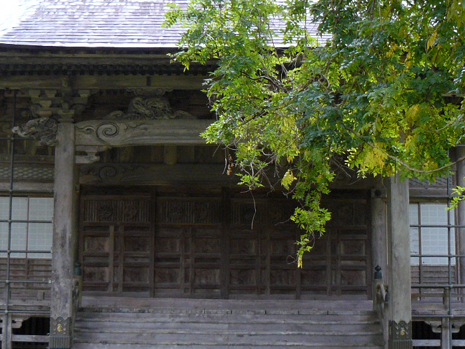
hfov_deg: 29.4
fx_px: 887
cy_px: 155
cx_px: 213
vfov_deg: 22.3
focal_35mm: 66
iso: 200
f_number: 2.8
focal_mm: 6
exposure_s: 1/30
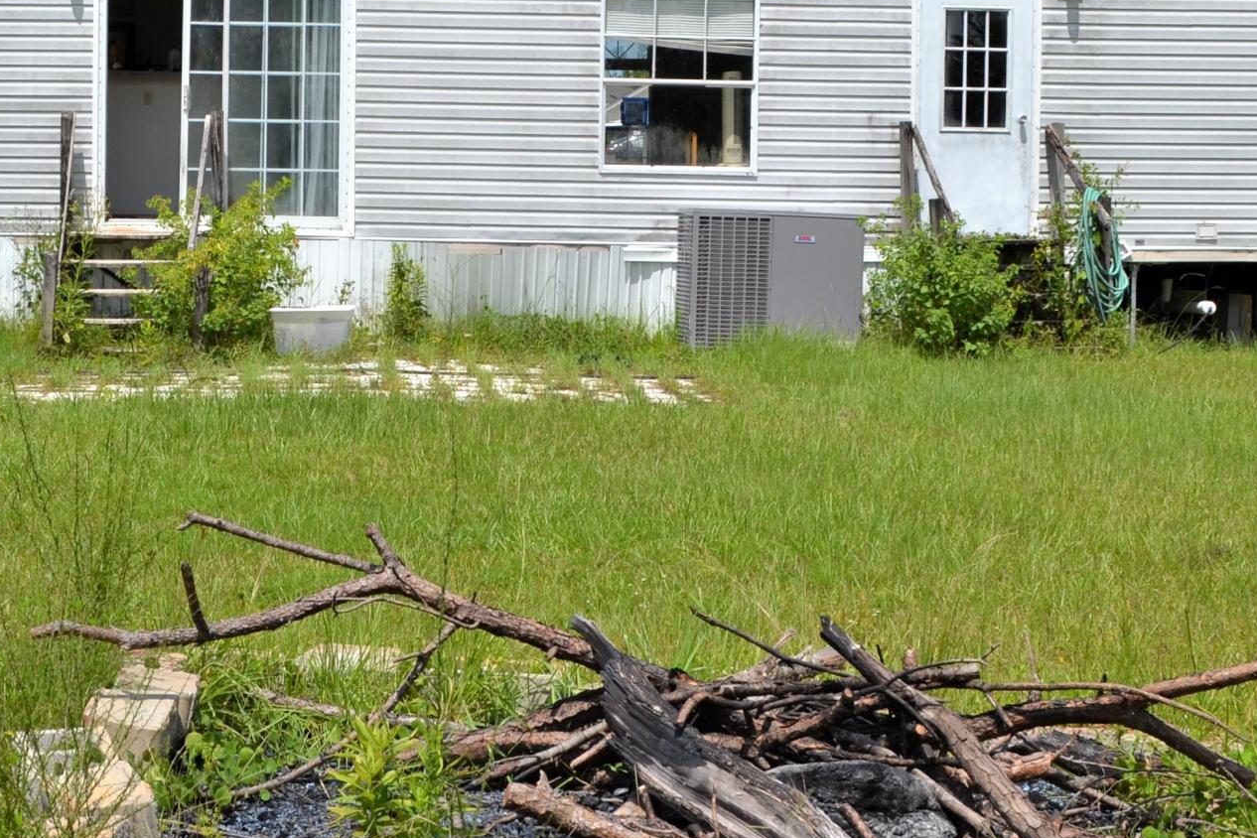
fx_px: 2234
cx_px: 415
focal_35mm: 64
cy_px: 176
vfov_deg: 21.0
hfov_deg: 31.2
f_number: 8
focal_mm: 18
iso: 100
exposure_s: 1/250
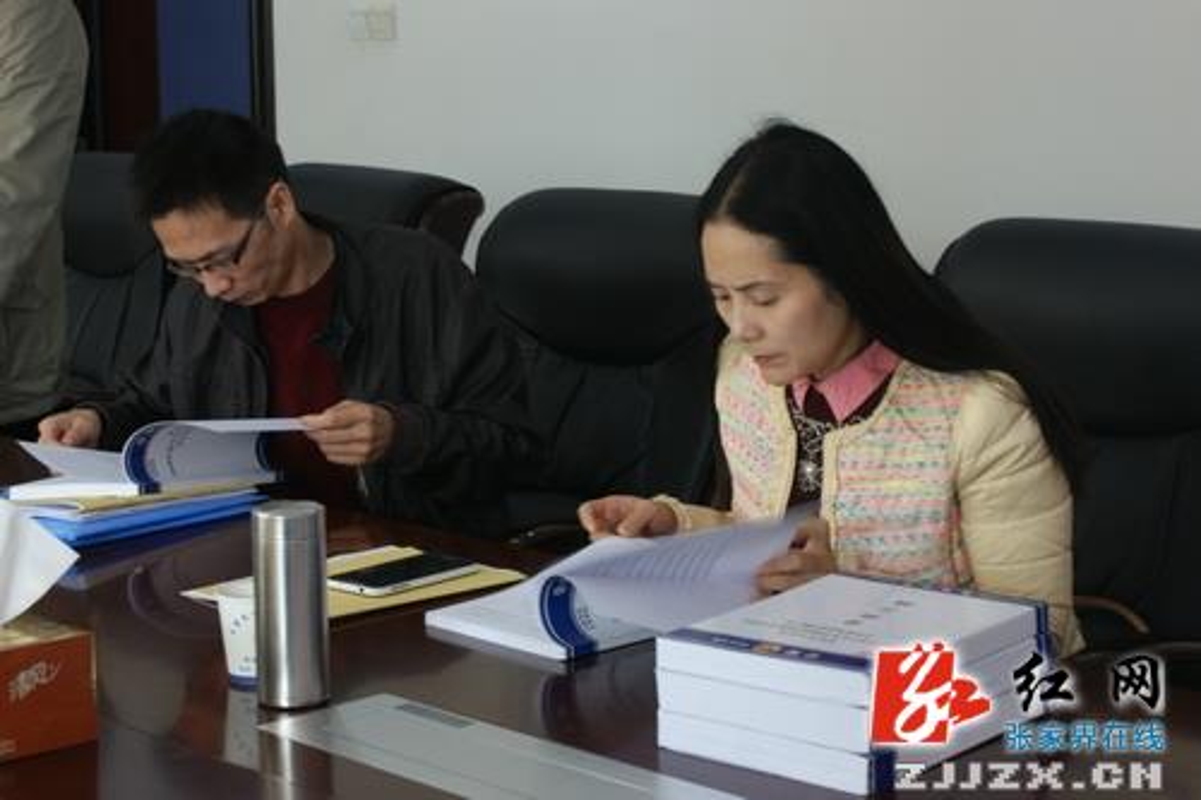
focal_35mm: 68
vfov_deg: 20.1
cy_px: 400
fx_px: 2251
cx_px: 600
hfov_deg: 29.9
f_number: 5.6
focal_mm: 45
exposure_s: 1/25
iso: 400
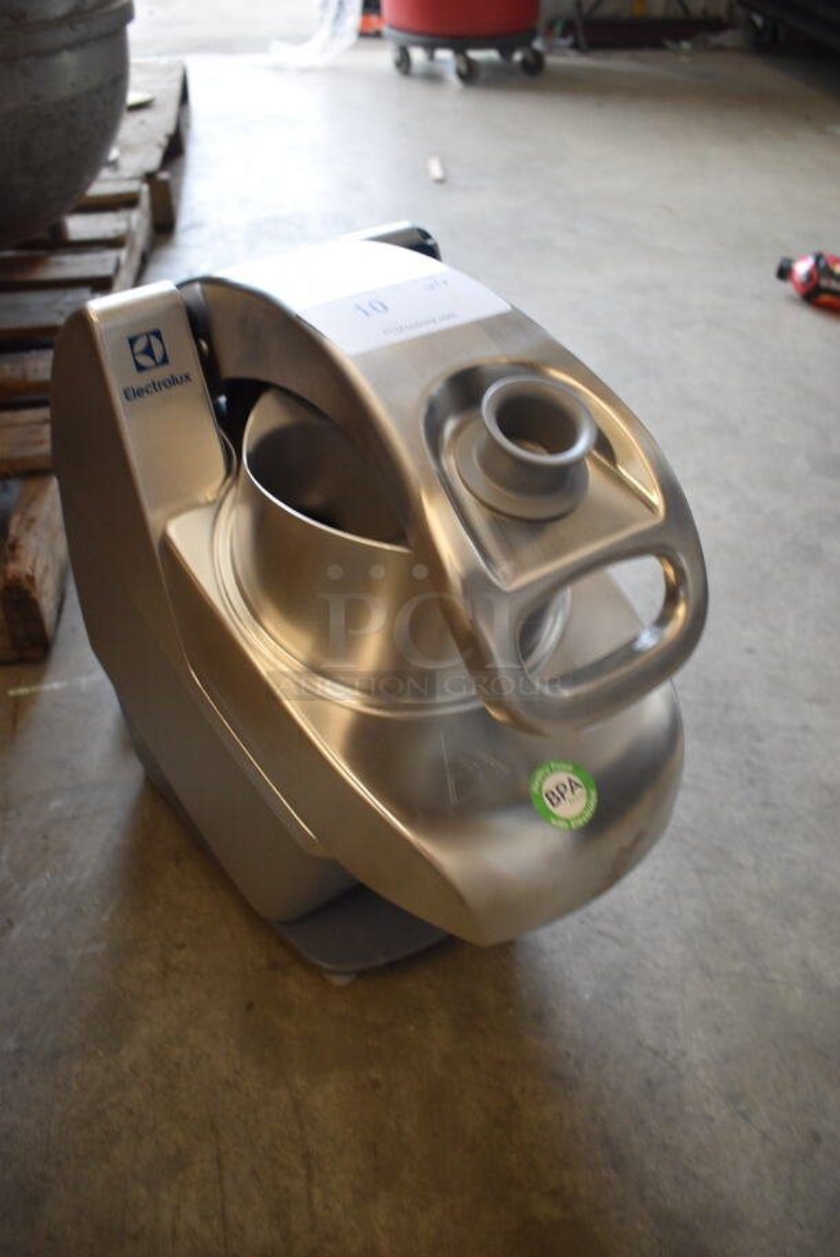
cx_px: 420
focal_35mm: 30
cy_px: 628
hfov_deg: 43.7
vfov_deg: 61.9
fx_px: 1048
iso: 800
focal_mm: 20
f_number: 3.8
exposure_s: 1/200
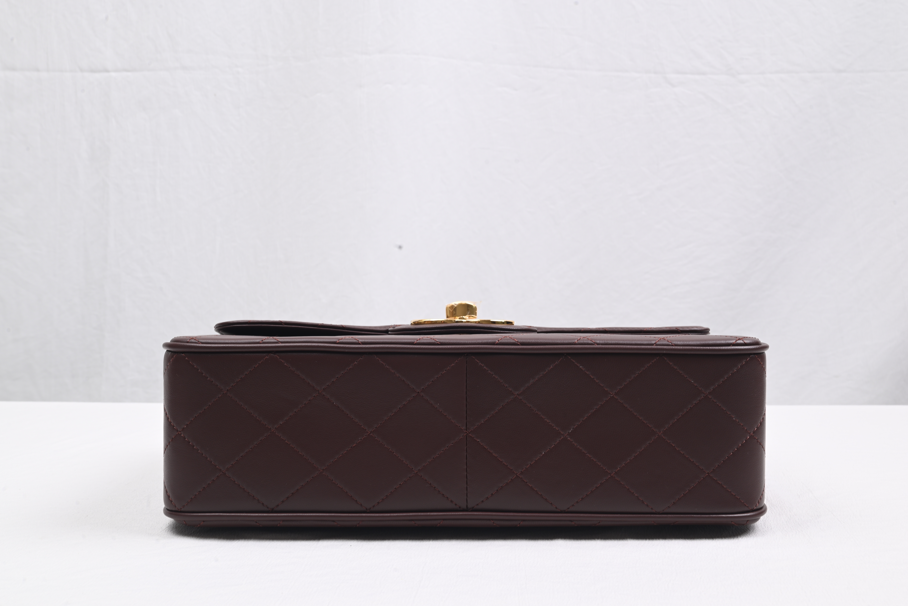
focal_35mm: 40
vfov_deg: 33.4
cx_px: 454
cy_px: 303
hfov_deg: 48.4
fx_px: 1009
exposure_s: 1/2
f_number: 16
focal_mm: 40
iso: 100
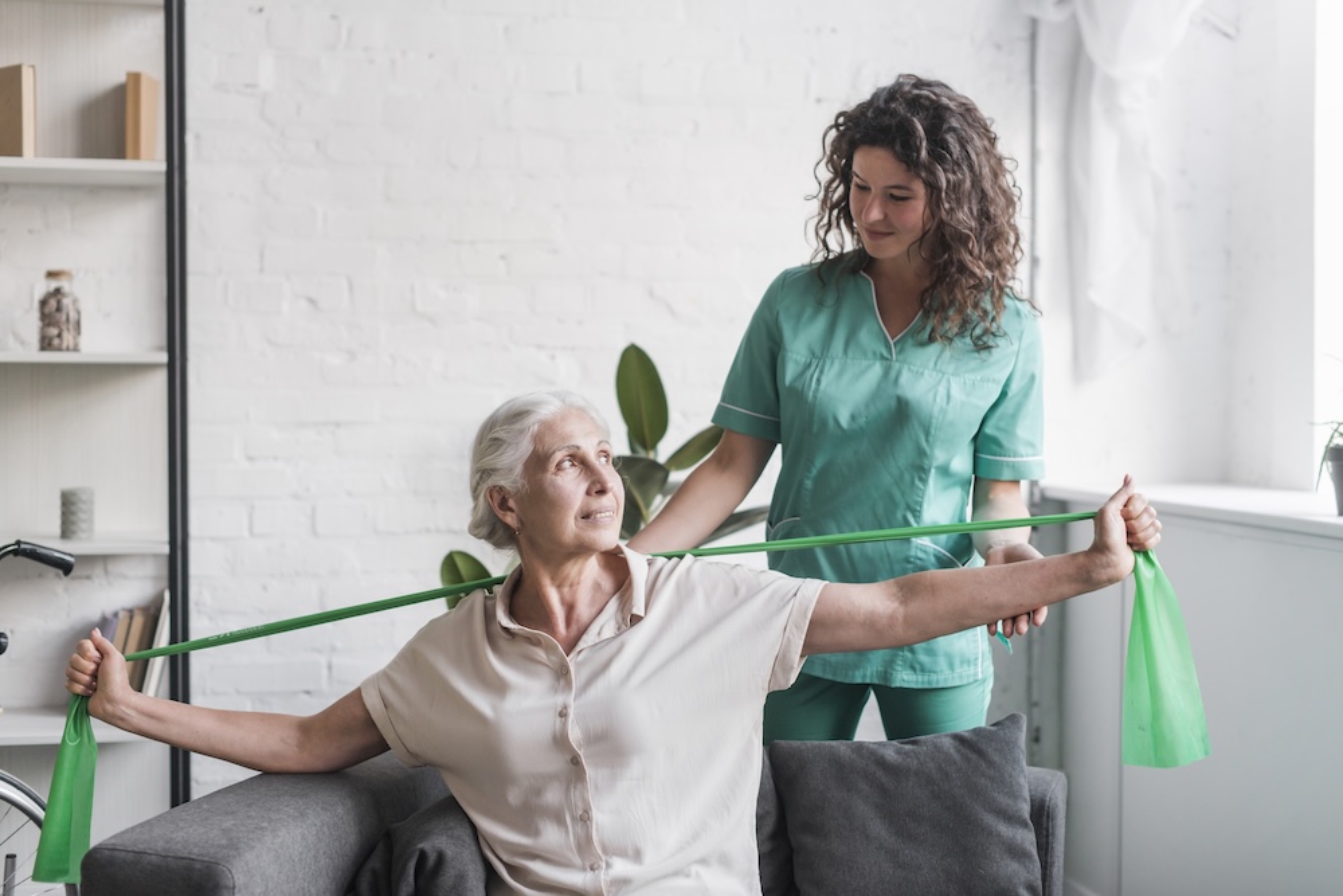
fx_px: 1865
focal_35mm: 50
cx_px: 672
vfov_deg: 27.0
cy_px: 448
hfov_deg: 39.6
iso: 400
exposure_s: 1/100
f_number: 2.5
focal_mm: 50
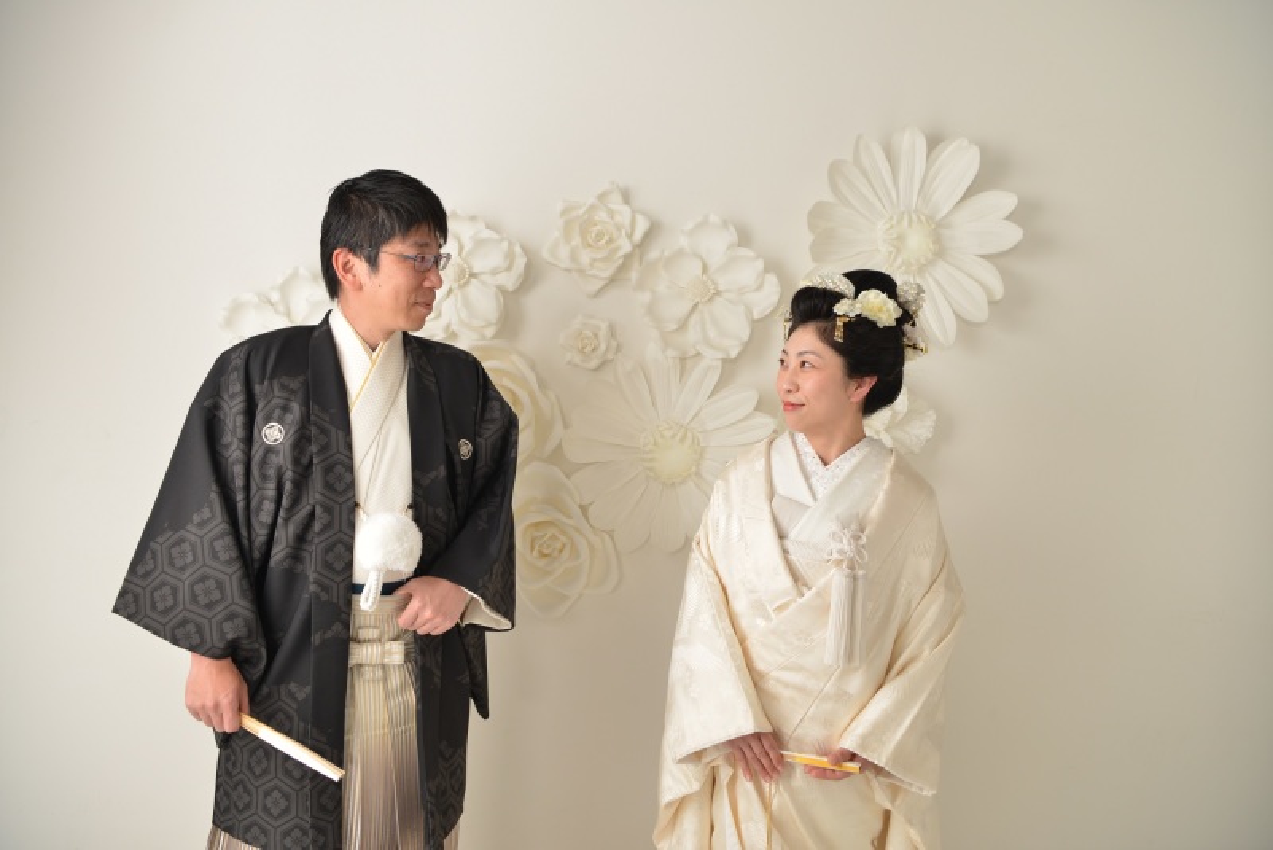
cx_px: 636
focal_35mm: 34
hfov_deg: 55.8
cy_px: 425
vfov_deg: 38.9
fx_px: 1203
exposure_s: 1/125
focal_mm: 34
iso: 400
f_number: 4.5
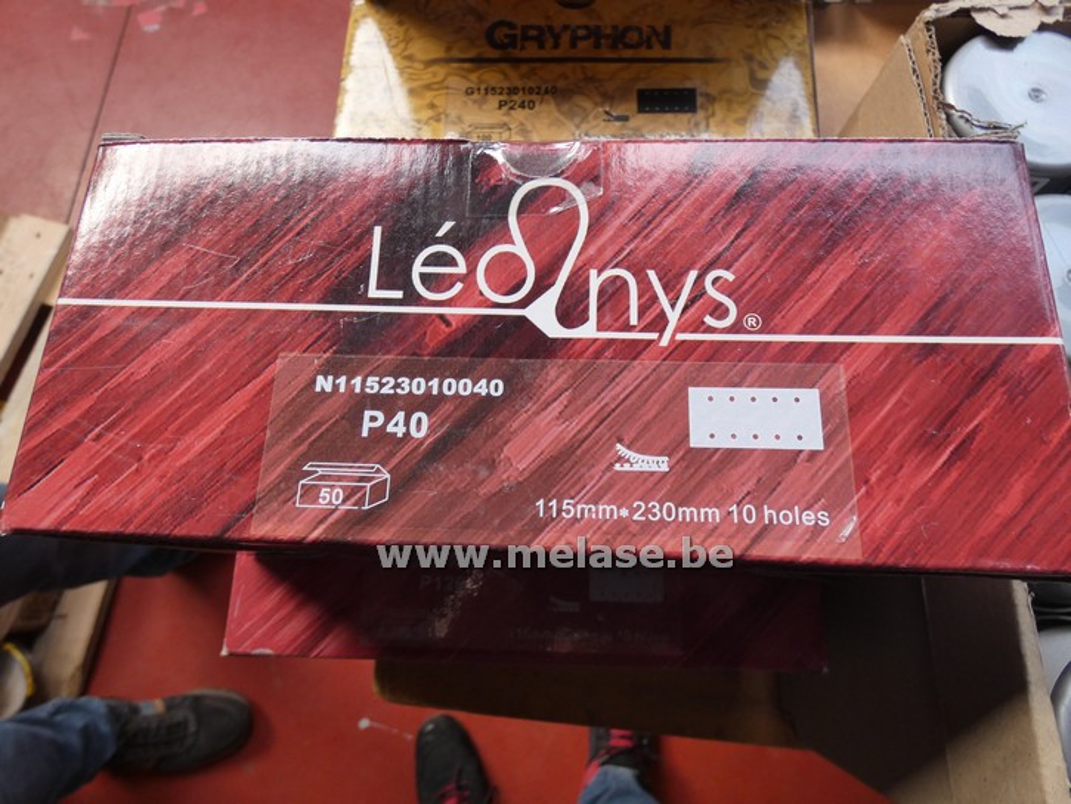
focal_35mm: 20
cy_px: 402
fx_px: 619
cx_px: 536
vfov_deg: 66.0
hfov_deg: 81.7
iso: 125
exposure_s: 1/60
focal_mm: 3.6
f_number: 2.8
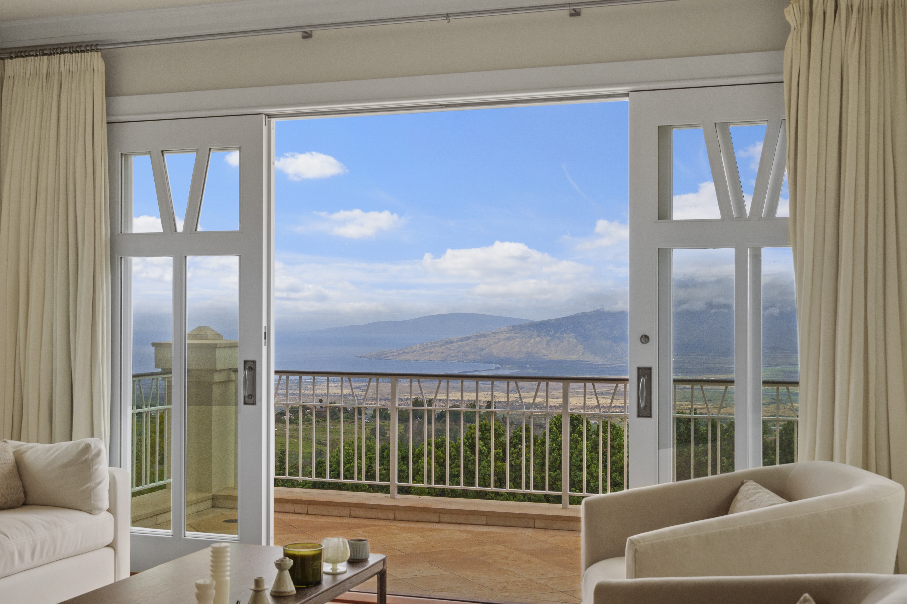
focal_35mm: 46
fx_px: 1159
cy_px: 302
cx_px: 454
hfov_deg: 42.7
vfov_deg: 29.2
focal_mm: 31
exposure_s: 1/100
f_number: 8
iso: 100
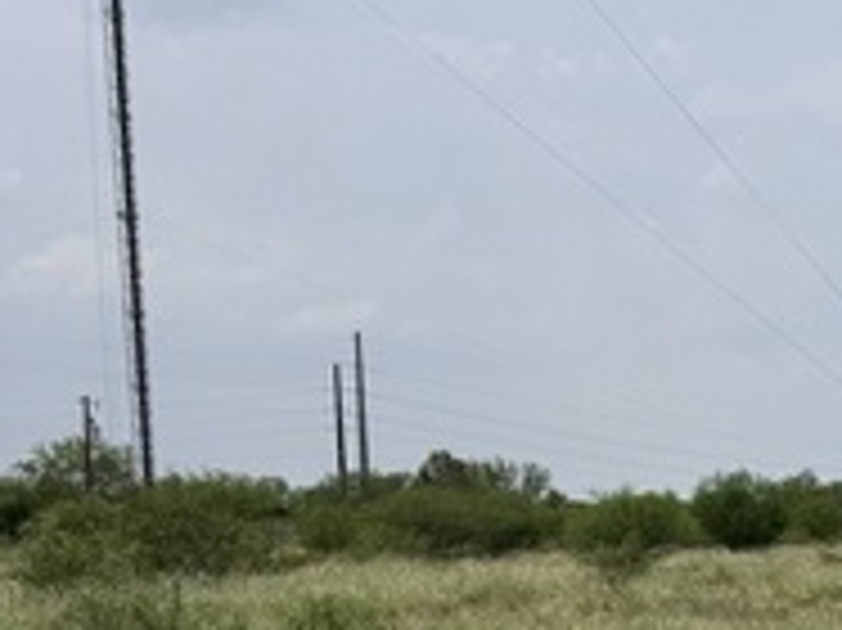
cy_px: 922
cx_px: 1144
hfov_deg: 21.2
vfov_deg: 16.5
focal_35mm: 82
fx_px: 1993
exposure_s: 1/9009
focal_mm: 6.76
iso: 80
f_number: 1.78
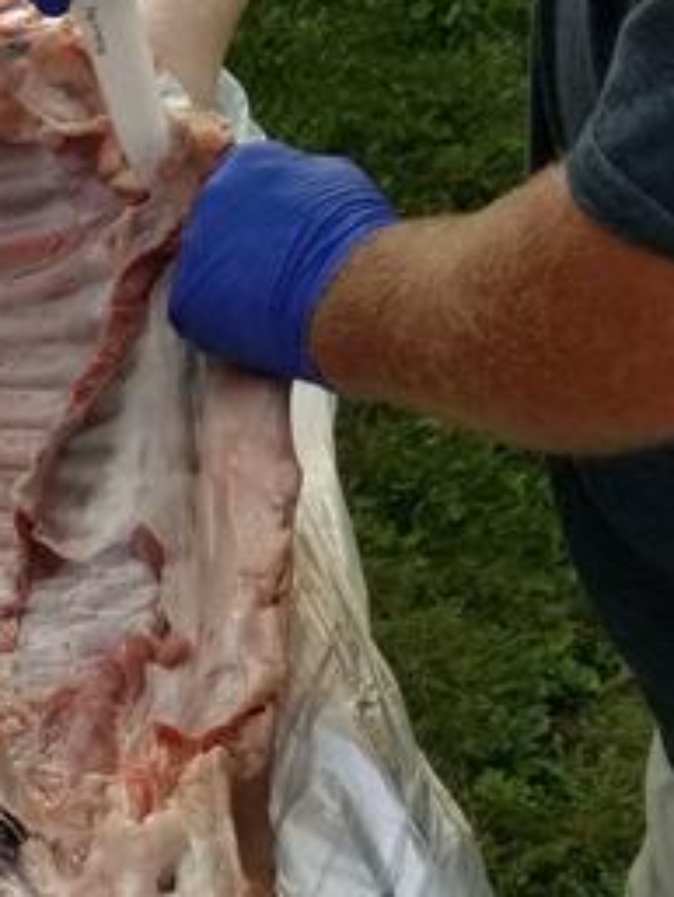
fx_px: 2360
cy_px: 904
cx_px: -316
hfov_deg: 15.1
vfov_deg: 20.8
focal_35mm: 91
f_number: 1.7
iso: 50
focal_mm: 4.25
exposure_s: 1/188
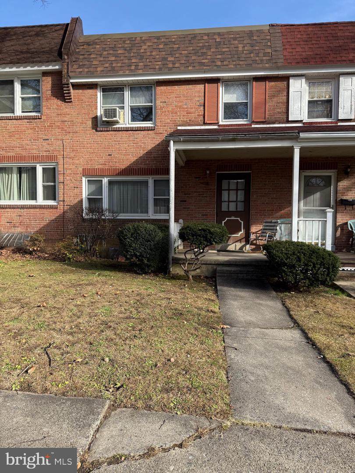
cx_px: 178
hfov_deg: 56.8
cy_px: 236
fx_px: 328
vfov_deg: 71.6
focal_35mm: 24
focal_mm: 6.76
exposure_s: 1/1553
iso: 80
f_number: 1.78
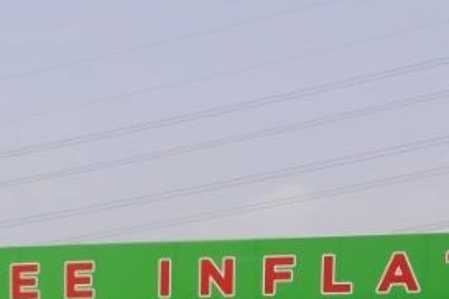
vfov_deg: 13.5
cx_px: -51
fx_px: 1122
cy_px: 548
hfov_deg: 21.4
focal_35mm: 90
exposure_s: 1/200
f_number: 10
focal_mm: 16
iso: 100
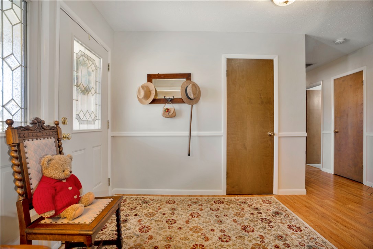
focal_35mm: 16
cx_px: 186
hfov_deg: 96.7
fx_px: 166
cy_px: 124
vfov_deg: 73.7
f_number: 7.1
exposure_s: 1/1.67
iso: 100
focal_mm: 16
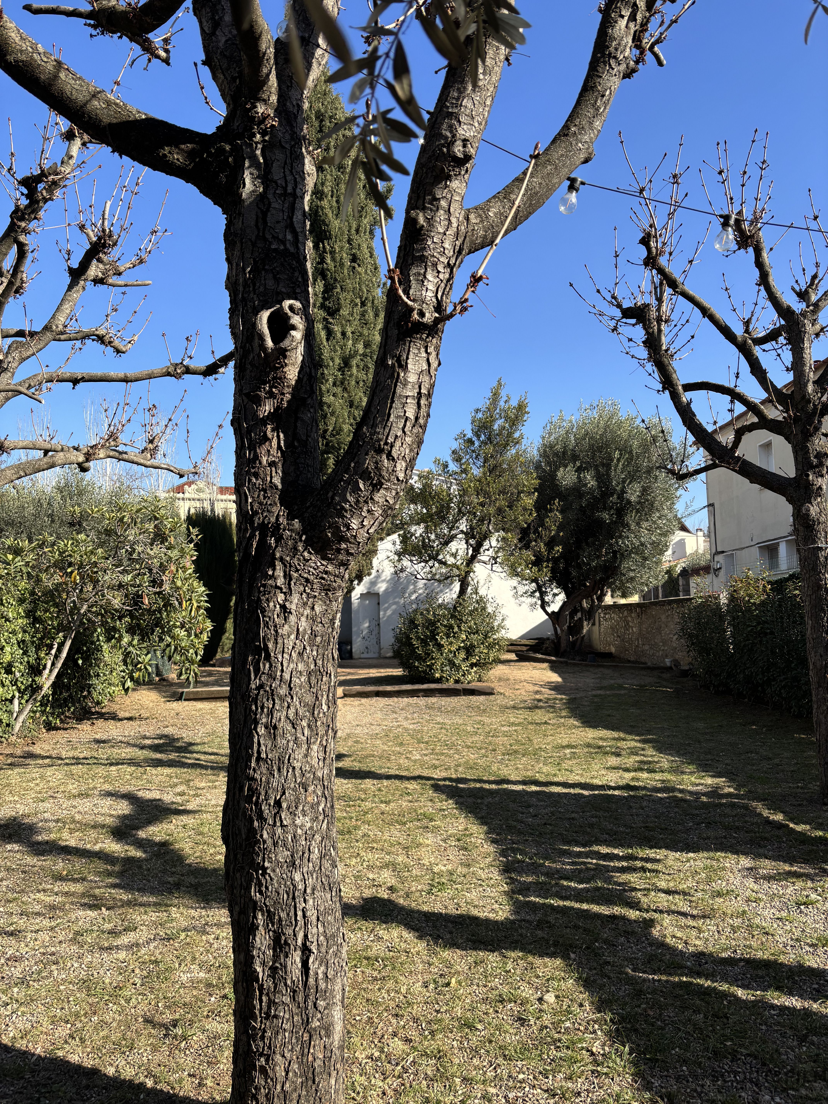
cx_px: 414
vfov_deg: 67.3
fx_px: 829
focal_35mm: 26
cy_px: 552
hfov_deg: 53.1
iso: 50
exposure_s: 1/1477
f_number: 1.6
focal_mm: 5.96
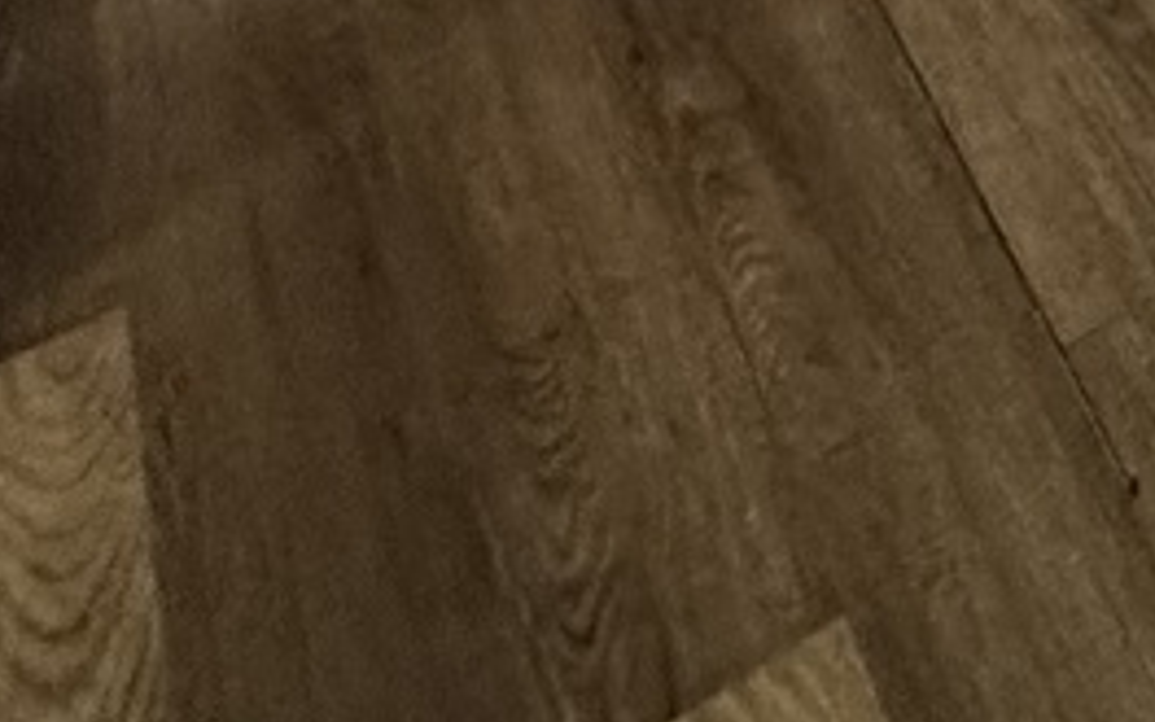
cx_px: 2428
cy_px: -1532
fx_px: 2550
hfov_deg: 17.1
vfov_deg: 10.5
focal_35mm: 81
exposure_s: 1/120
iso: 250
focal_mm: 2.22
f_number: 2.2
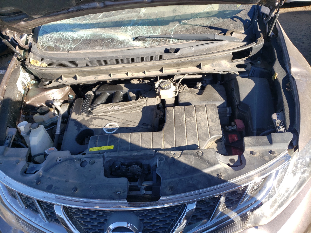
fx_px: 234
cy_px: 116
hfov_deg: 67.3
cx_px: 156
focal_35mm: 26
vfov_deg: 53.1
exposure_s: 1/667
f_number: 1.5
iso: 50
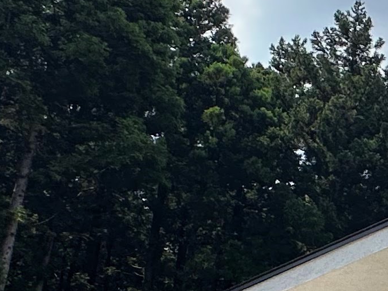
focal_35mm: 83
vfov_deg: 16.9
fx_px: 930
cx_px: 791
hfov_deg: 16.9
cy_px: 365
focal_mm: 2.22
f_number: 2.2
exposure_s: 1/1335
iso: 40
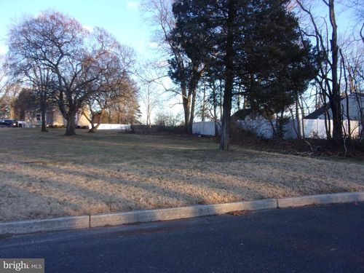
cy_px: 136
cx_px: 182
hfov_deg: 63.4
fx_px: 294
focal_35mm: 28
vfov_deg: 49.7
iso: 80
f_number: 3.9
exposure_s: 1/75
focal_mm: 5.1
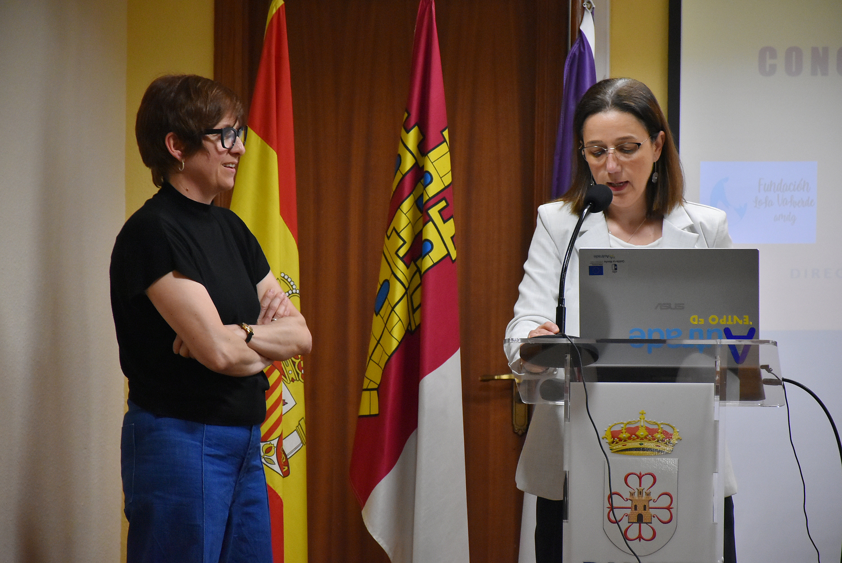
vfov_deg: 7.9
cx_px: 421
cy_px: 282
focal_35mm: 174
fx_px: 4073
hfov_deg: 11.8
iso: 2000
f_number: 5.6
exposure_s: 1/125
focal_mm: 116
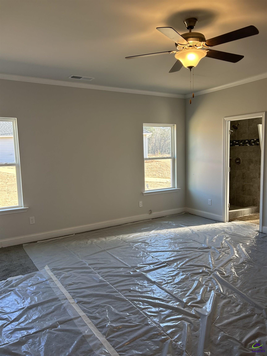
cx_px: 134
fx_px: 267
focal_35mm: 26
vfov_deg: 67.3
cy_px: 178
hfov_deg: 53.1
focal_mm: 5.7
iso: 64
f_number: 1.5
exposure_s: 1/132
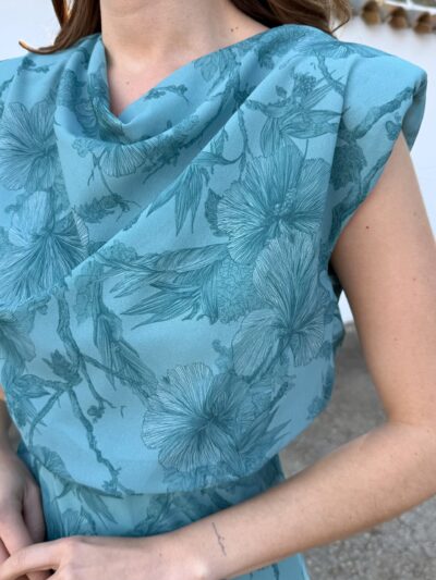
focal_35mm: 24
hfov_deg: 56.8
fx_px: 403
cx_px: 218
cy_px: 290
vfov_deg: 71.6
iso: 80
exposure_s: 1/571
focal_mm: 6.76
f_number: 1.78
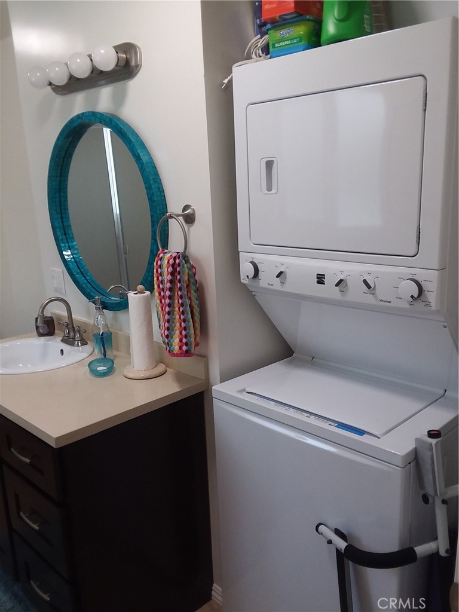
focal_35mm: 29
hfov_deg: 48.2
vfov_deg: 61.7
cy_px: 306
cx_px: 230
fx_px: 513
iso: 50
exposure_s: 1/40
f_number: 1.9
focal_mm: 2.47
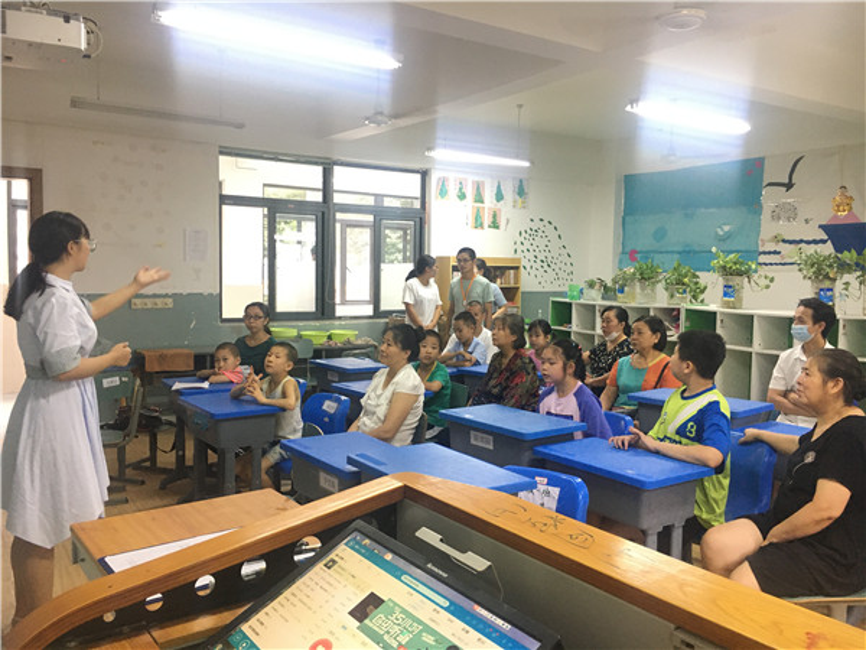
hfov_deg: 61.7
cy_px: 325
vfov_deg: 48.2
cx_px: 433
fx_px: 726
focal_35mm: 29
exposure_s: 1/33
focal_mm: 4.15
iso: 200
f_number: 2.2
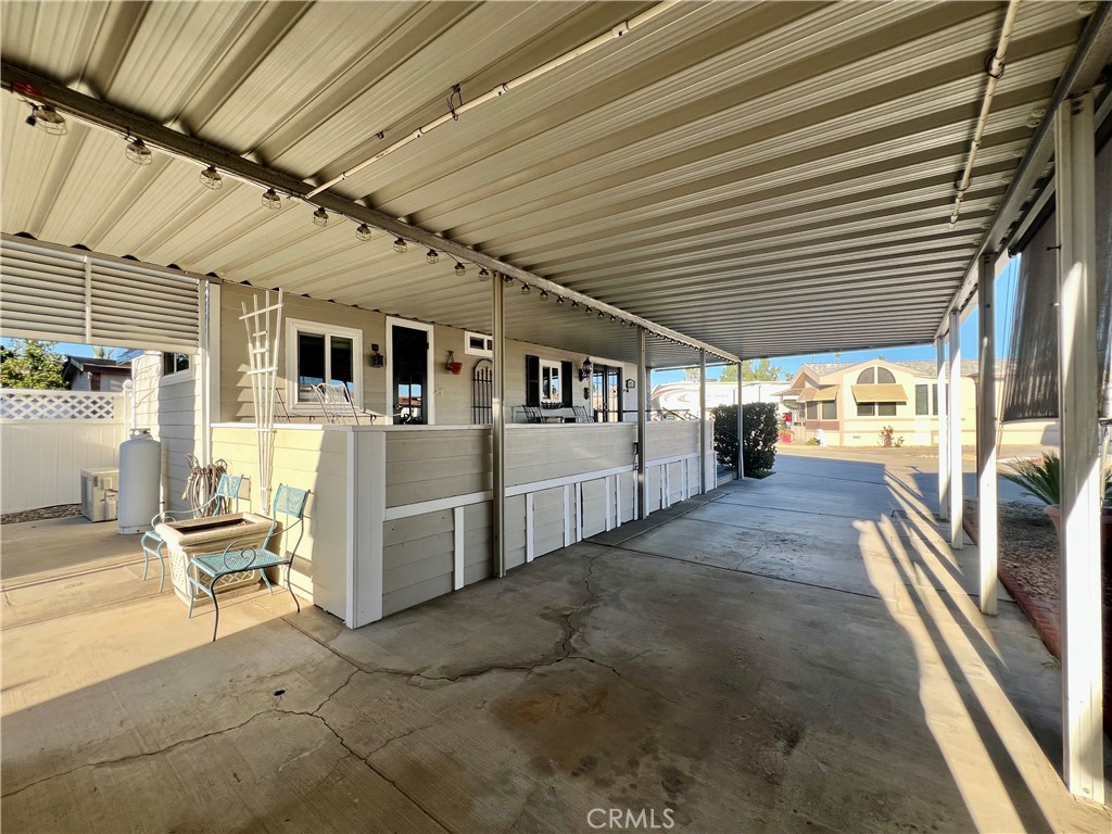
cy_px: 417
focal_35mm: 13
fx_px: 418
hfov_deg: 106.2
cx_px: 556
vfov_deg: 89.9
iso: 32
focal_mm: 1.57
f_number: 1.8
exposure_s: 1/251
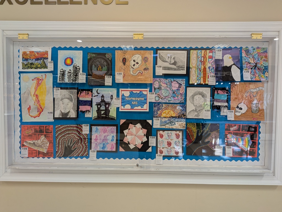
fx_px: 196
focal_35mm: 24
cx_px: 141
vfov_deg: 56.8
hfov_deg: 71.6
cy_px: 106
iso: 65
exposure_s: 1/25
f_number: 1.7
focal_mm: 4.53
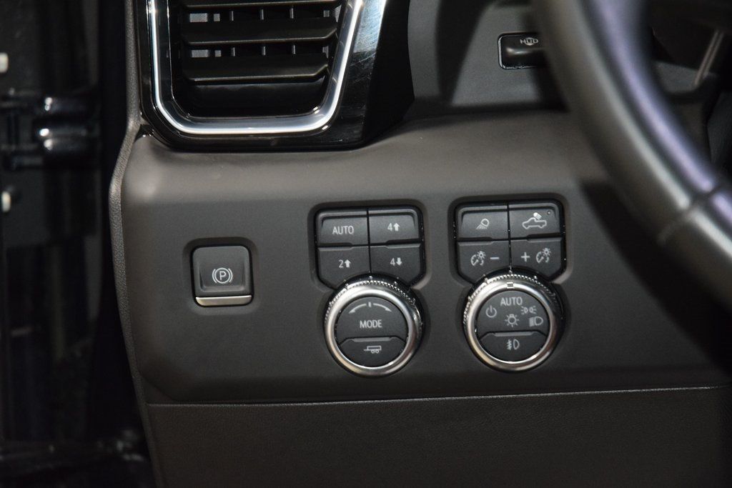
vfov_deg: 13.0
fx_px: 2135
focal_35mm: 105
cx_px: 366
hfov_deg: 19.5
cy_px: 244
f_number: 4.5
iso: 2800
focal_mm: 70
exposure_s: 1/50
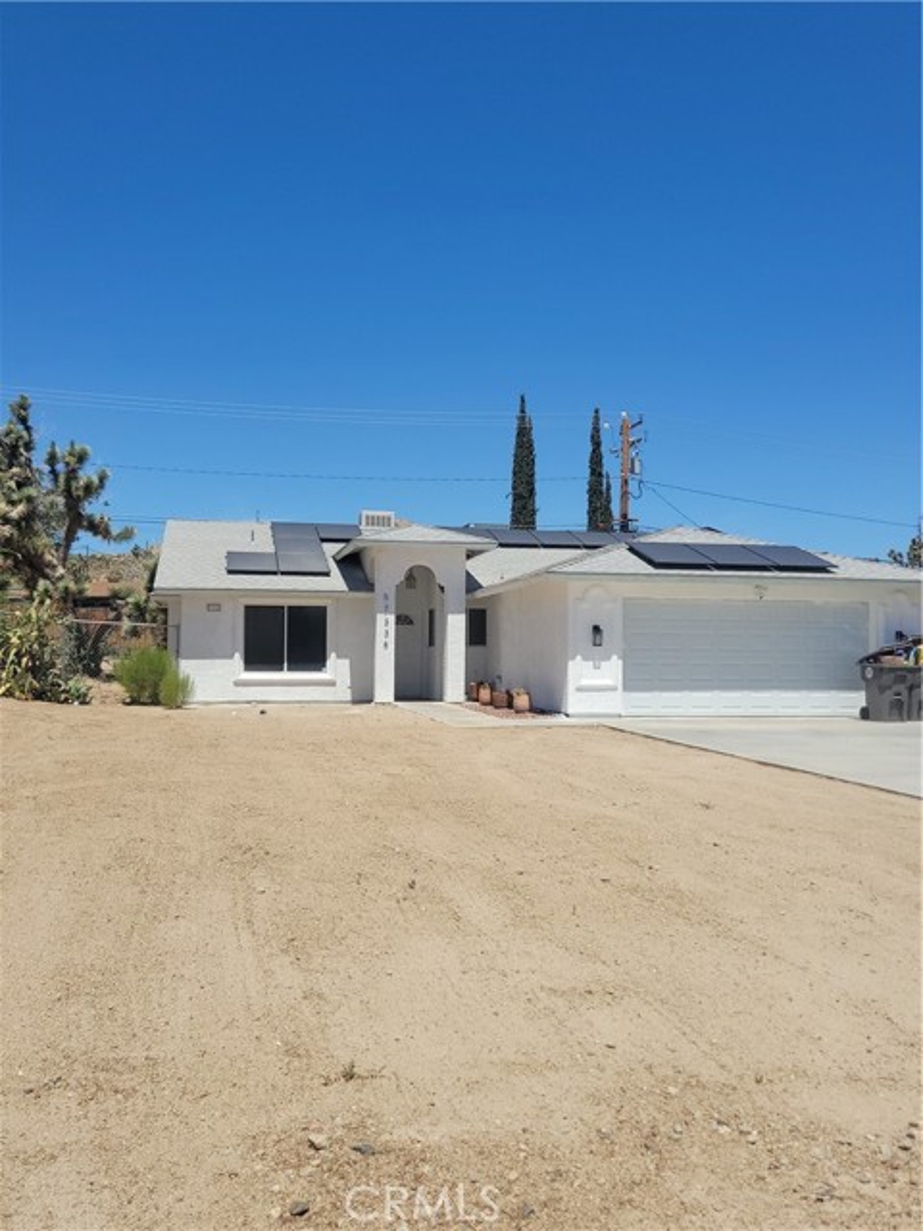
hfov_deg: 53.1
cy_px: 616
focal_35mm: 26
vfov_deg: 67.3
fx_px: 924
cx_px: 462
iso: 40
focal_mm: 5.4
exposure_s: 1/3988
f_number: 1.8
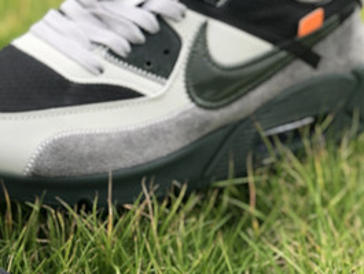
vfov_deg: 10.2
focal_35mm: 145
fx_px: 1525
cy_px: 188
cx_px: -40
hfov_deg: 13.3
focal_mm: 6
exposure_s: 1/180
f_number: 2.4
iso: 16
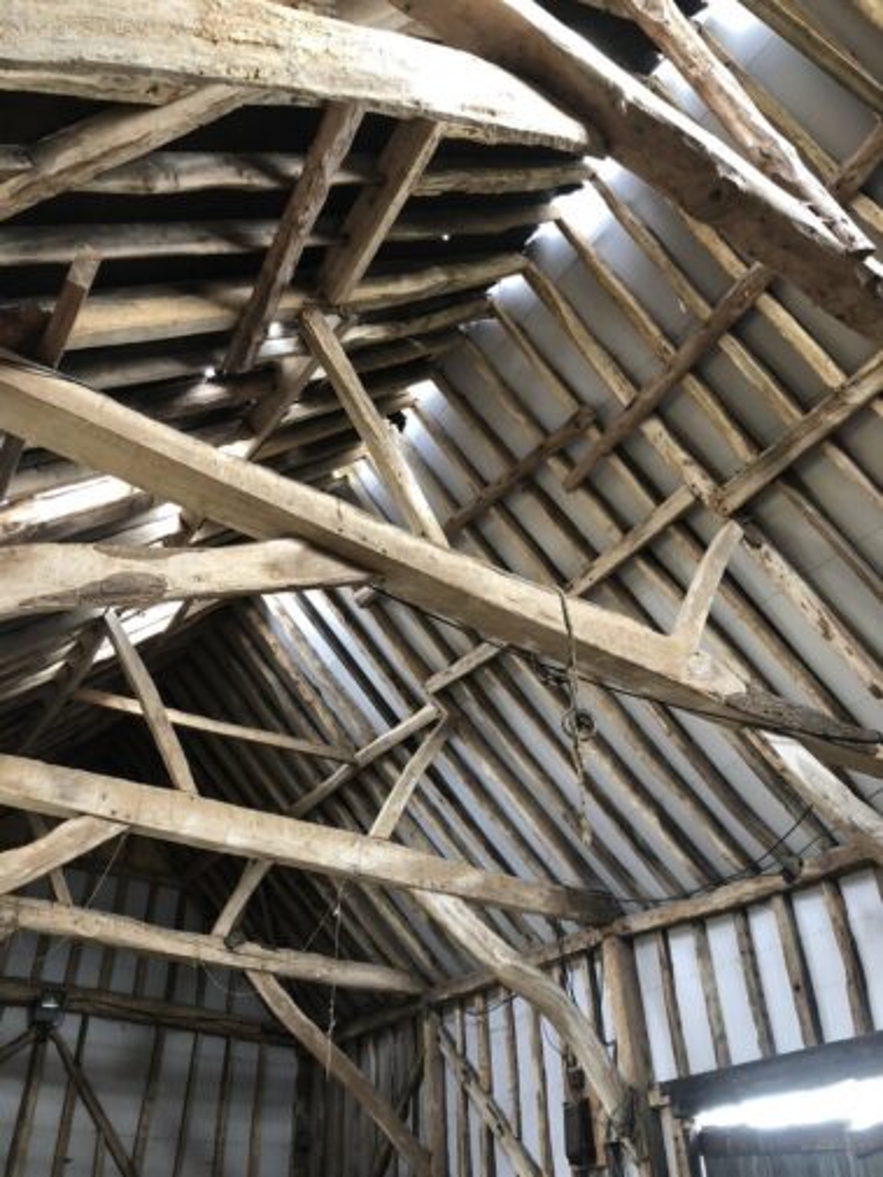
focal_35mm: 28
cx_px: 442
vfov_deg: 63.4
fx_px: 952
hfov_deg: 49.8
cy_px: 588
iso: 40
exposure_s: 1/20
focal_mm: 3.99
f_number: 1.8
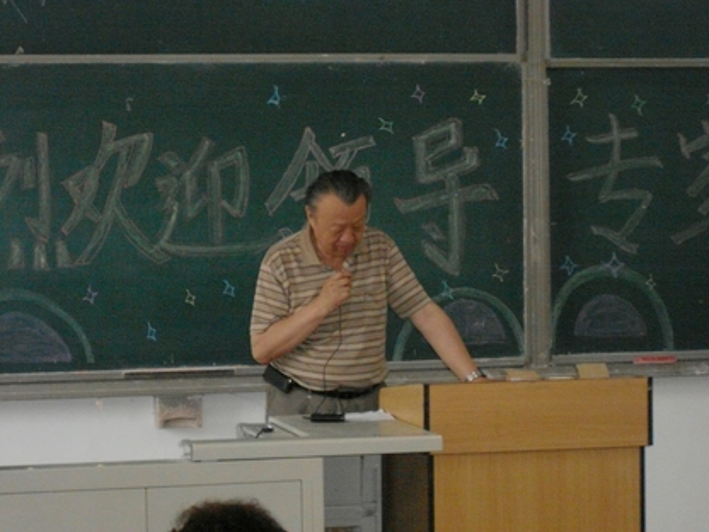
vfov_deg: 12.9
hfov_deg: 17.1
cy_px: 265
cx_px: 353
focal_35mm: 115
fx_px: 2355
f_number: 5.6
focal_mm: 18.9
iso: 400
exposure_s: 1/90
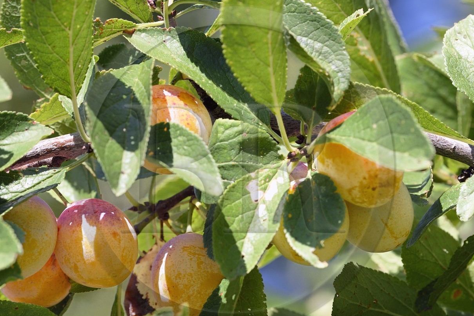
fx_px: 3488
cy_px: 169
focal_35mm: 265
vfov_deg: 5.2
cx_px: 232
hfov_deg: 7.8
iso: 400
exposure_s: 1/250
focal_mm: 200
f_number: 10
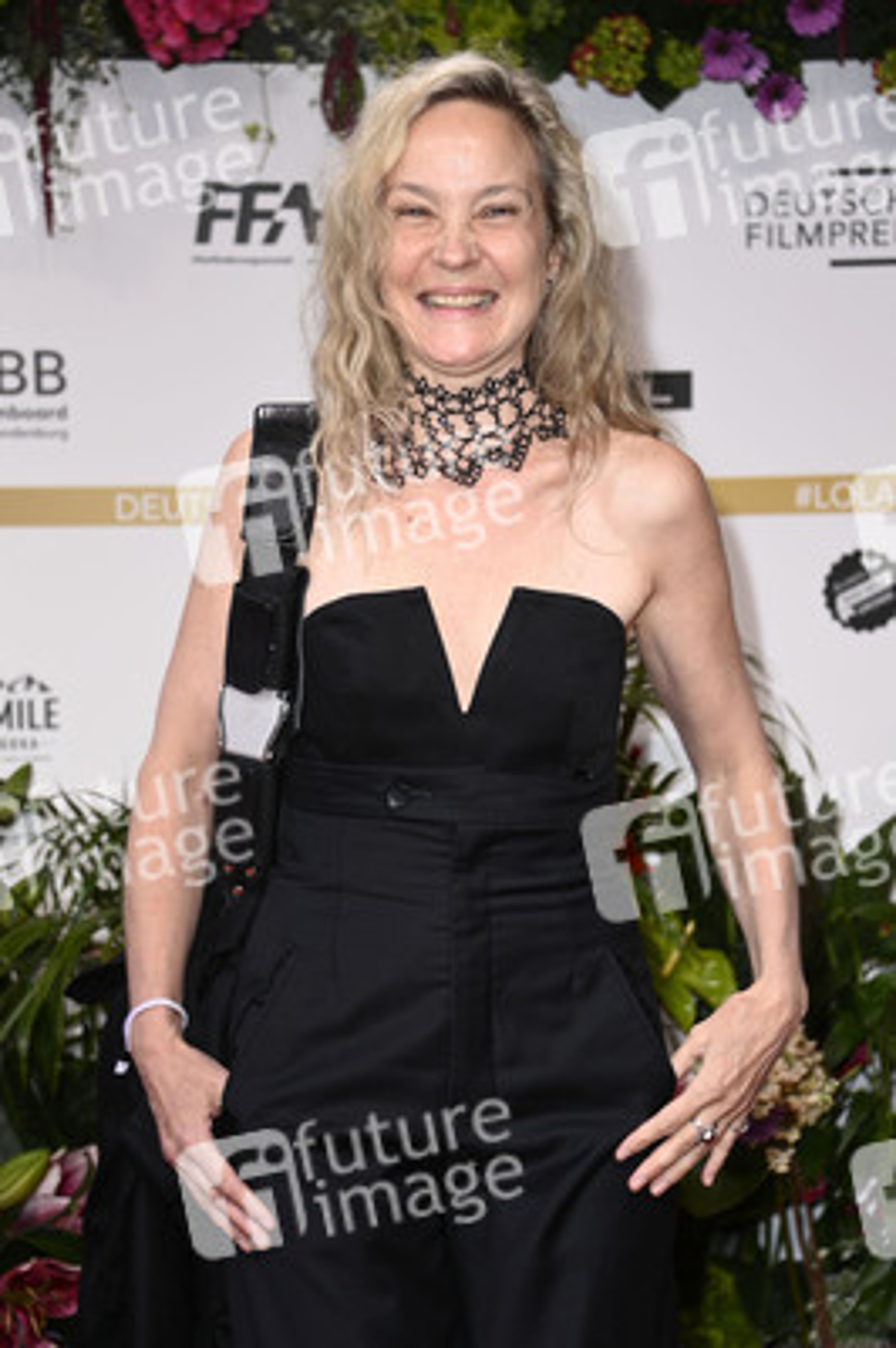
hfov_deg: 13.7
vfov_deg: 20.4
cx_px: 448
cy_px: 674
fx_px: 3740
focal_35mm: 100
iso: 500
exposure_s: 1/250
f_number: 5.6
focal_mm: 100
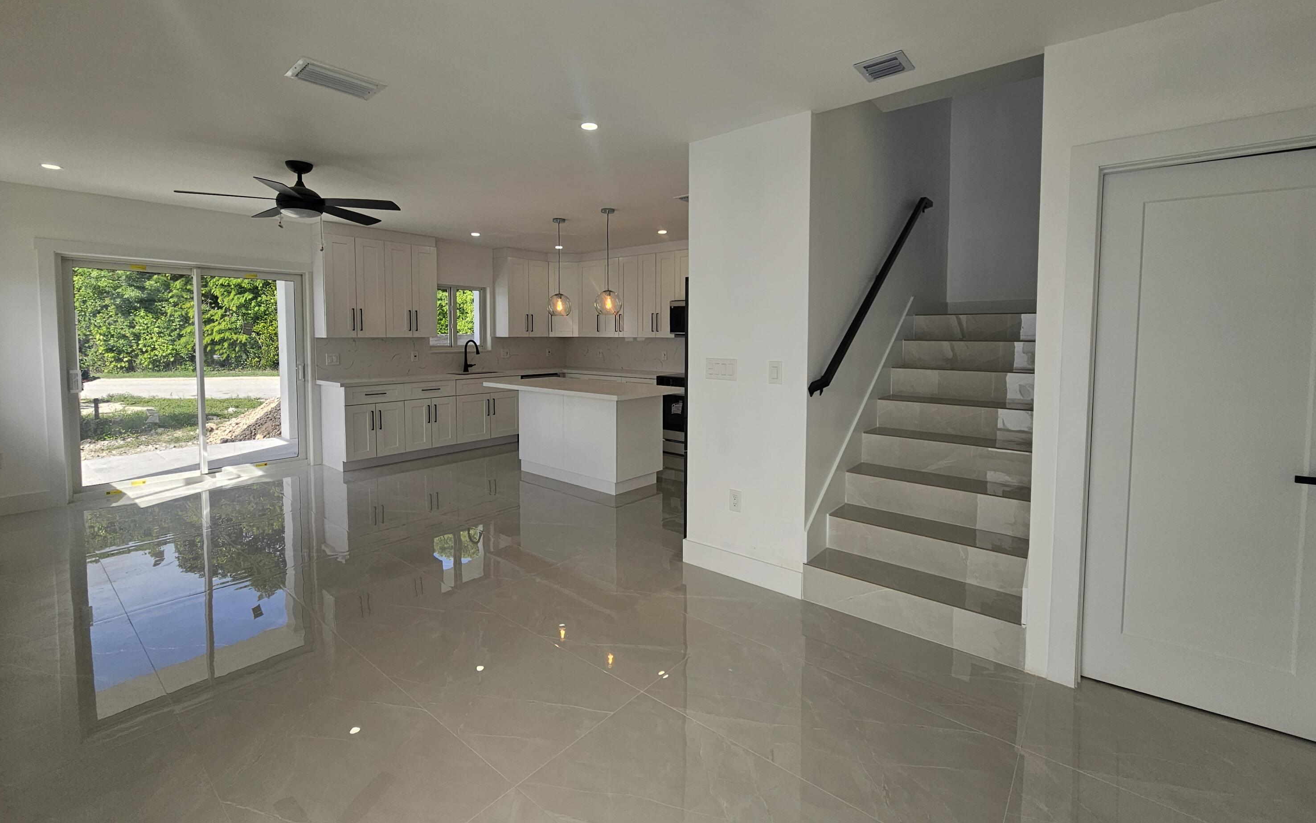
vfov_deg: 78.3
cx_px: 651
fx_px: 502
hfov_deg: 105.3
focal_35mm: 14
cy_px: 362
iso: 50
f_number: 2.2
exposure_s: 1/331
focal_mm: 2.2
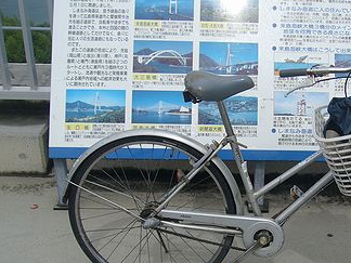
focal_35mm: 54
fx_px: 548
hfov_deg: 34.7
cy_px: 164
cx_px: 269
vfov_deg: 26.9
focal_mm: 5.8
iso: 80
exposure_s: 1/640
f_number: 5.6
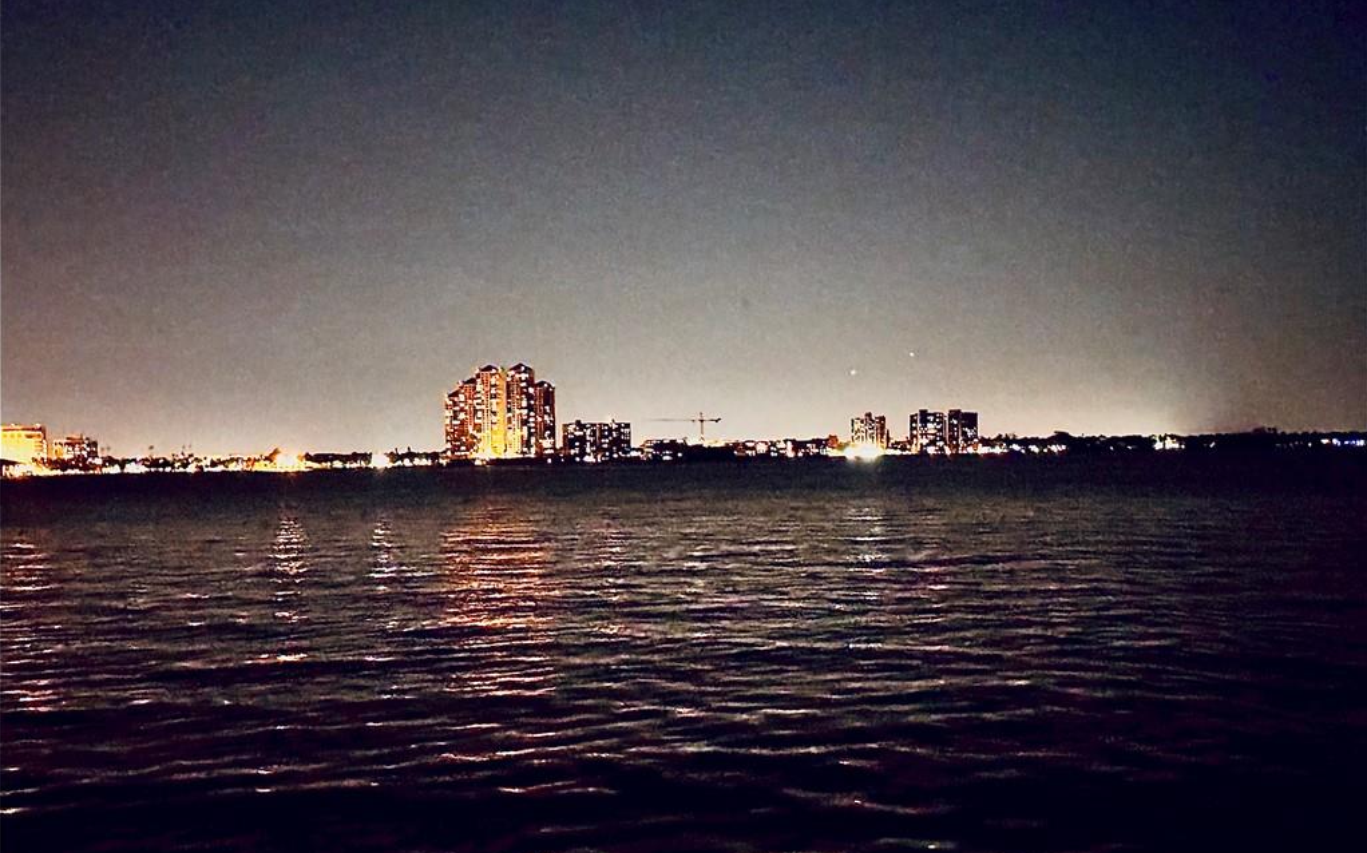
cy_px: 487
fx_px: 1899
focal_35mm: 51
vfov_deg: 25.3
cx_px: 684
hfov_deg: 39.6
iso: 6400
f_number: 1.78
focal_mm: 6.76
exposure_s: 1/15
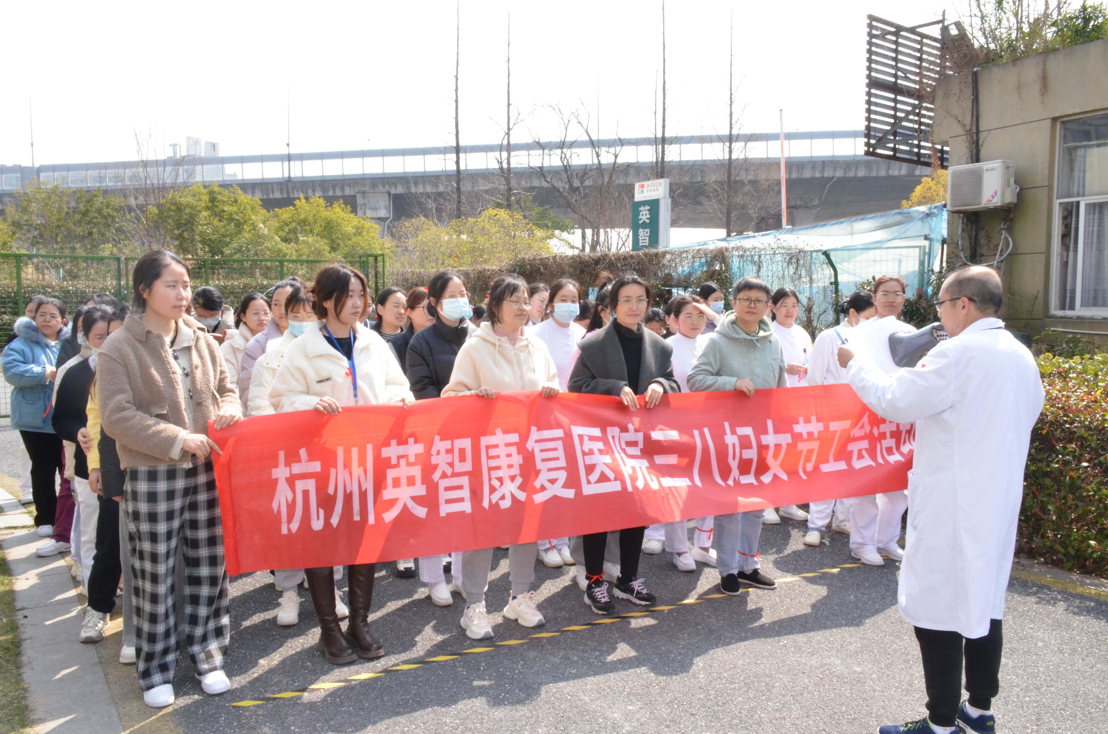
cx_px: 554
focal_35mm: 30
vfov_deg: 43.4
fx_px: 921
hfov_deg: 62.0
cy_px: 367
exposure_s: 1/250
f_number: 22
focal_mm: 20
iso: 2500
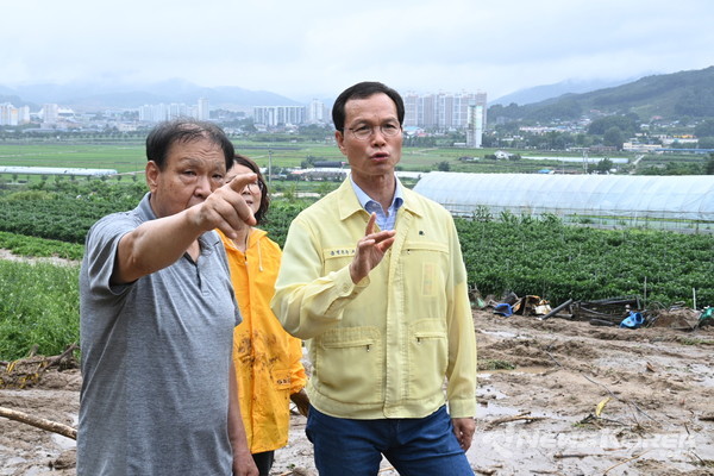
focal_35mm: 48
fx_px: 952
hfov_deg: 41.1
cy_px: 238
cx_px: 357
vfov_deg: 28.1
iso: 3200
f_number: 14
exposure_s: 1/250
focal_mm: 48
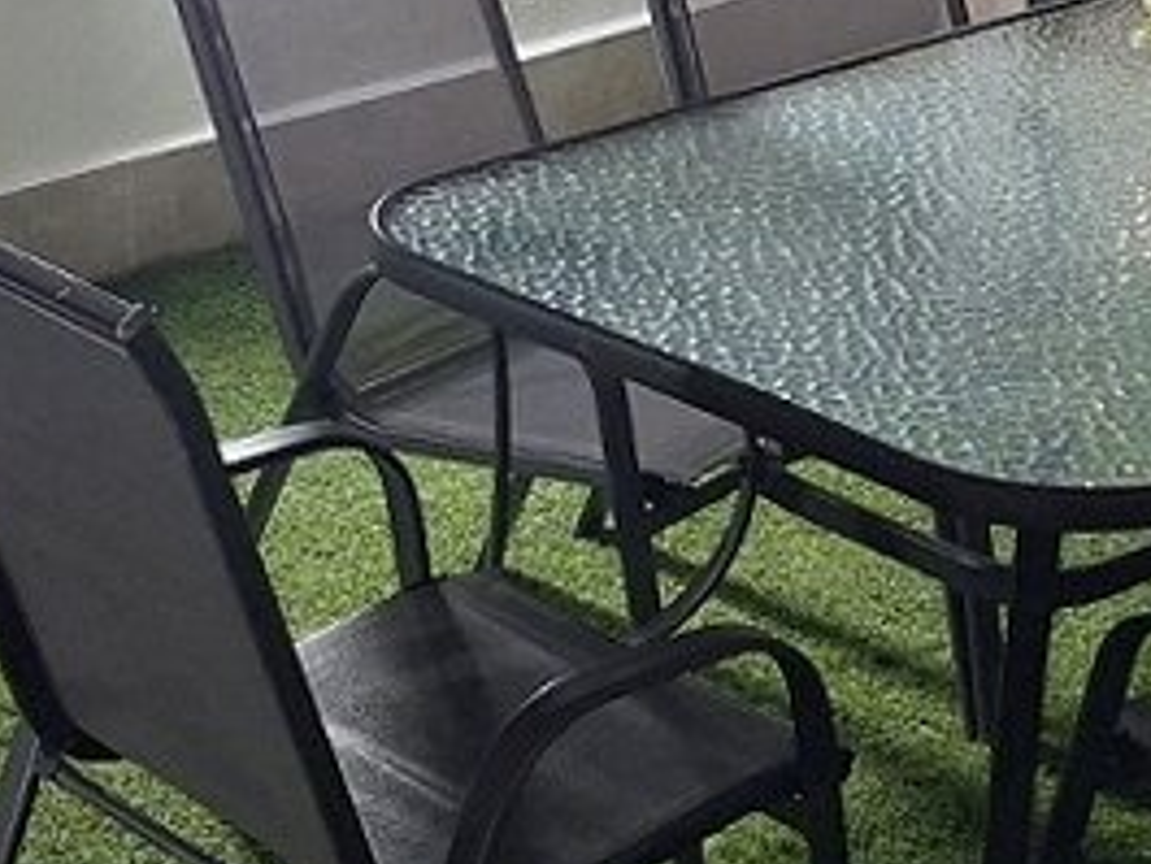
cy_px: 143
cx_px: 777
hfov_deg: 15.7
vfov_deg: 11.8
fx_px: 4158
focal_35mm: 125
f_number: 1.8
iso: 800
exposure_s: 1/25
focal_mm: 5.54
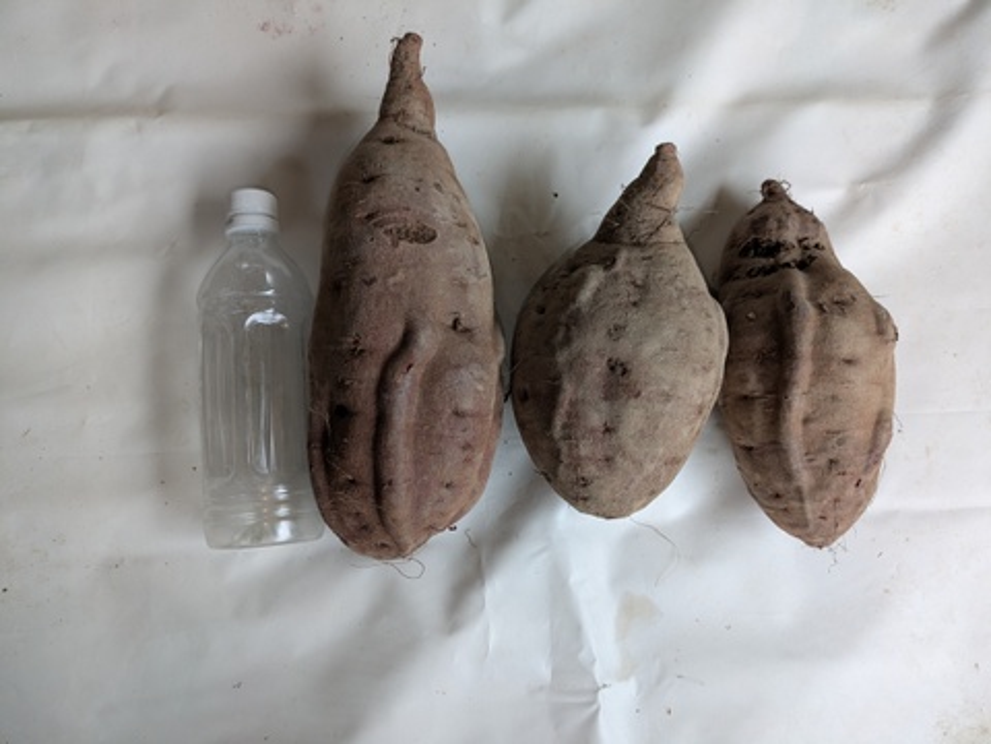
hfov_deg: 69.4
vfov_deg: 54.9
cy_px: 372
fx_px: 716
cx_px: 496
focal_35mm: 25
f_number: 1.89
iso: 45
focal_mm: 5.43
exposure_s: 1/257
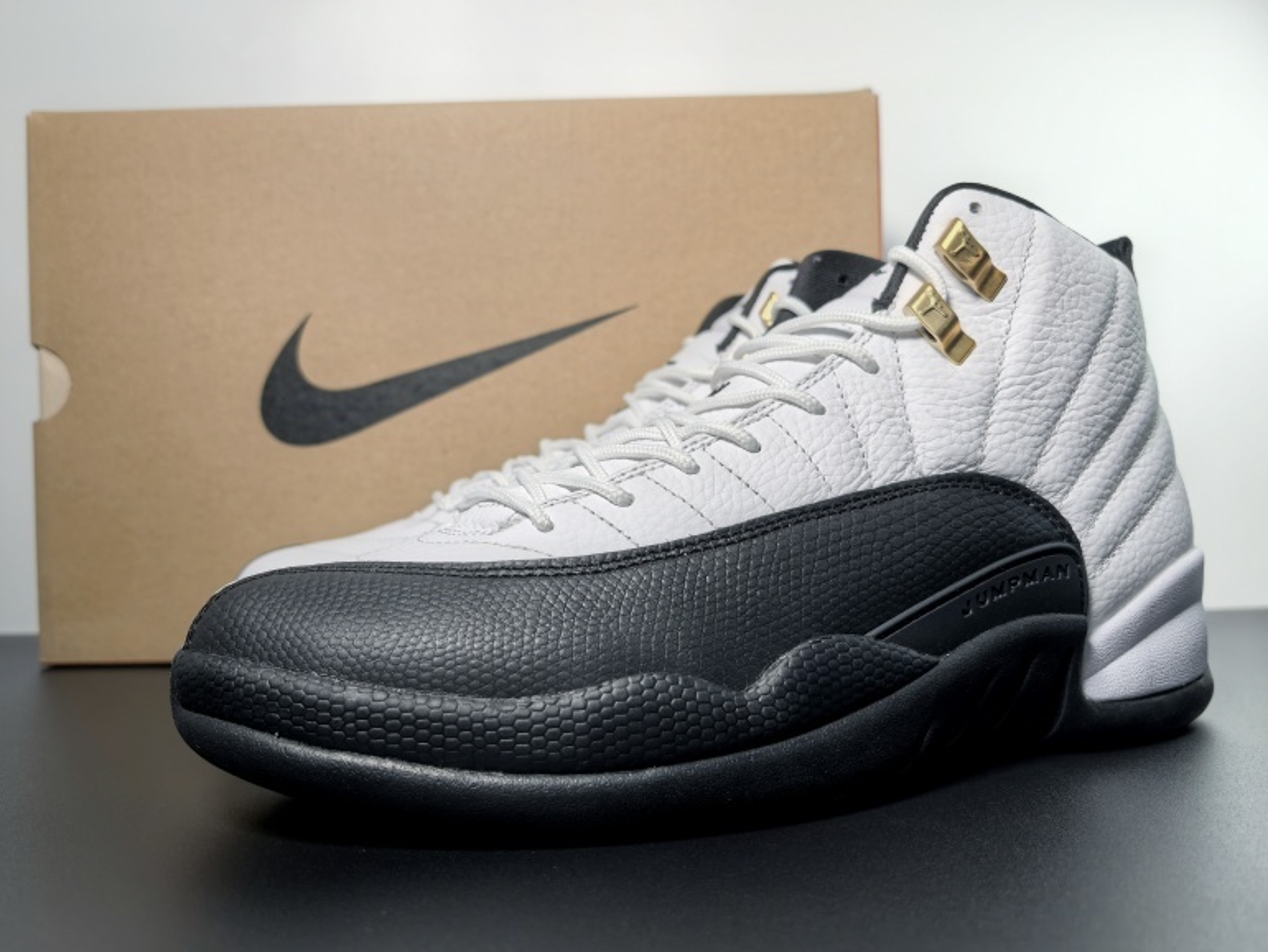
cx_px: 618
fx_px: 989
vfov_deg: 51.4
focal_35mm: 27
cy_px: 488
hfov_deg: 65.3
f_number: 2
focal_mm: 6.98
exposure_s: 1/267
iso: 50
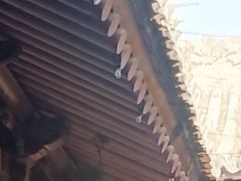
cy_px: 344
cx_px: 209
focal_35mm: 201
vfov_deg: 7.2
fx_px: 1400
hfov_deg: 9.8
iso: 148
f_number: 1.8
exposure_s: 1/50.3
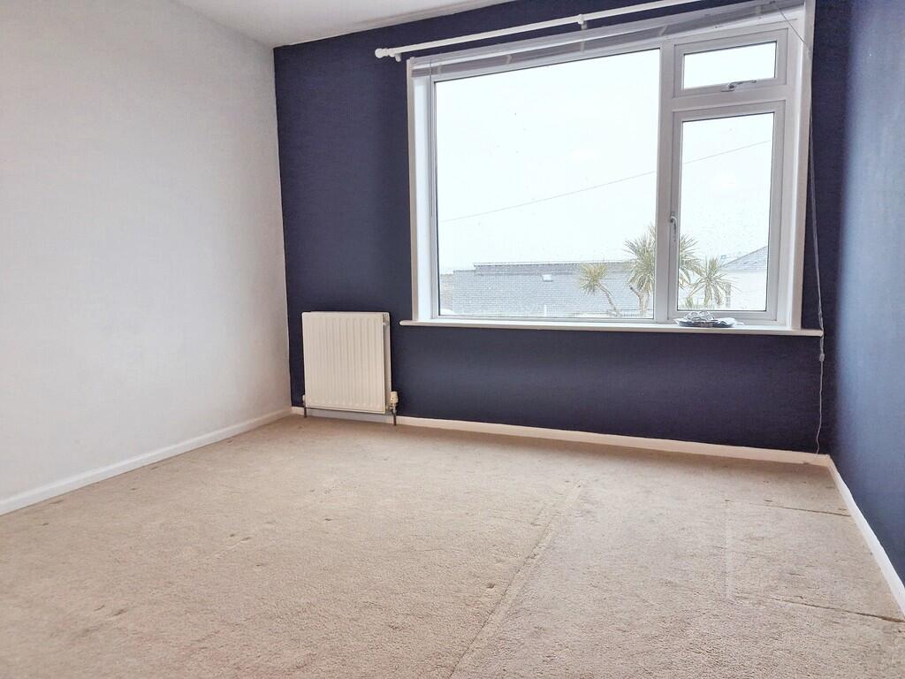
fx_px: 601
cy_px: 340
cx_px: 452
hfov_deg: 73.9
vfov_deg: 58.9
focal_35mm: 23
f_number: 1.8
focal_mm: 5.4
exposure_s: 1/180
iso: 64
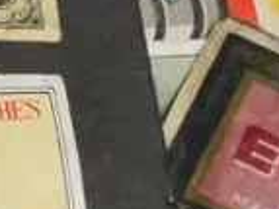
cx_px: -697
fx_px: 1731
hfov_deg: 7.5
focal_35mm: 215
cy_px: 174
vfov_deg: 6.9
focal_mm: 15
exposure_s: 1/100
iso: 3200
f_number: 7.1
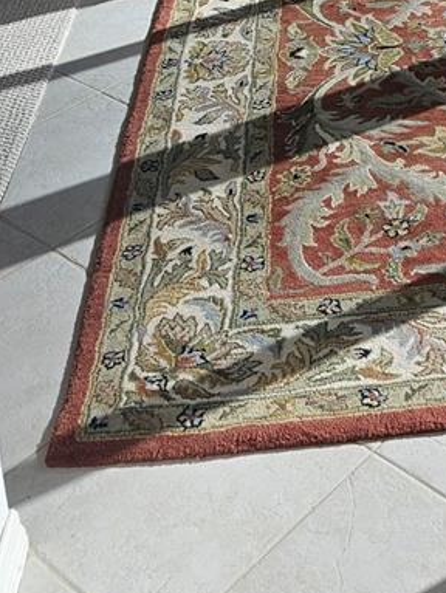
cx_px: 471
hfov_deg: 19.7
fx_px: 1235
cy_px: -189
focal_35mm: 72
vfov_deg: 23.6
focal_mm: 5.4
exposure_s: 1/1311
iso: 25
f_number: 1.8
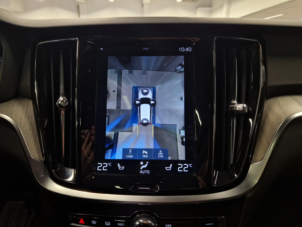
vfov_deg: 58.9
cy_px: 114
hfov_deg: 73.9
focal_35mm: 23
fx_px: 201
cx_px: 151
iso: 200
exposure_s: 1/50
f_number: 1.8
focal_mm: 5.4
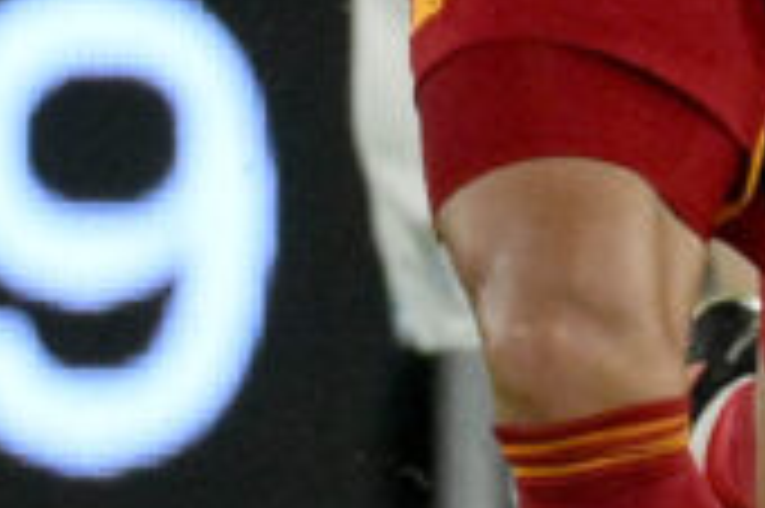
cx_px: 1935
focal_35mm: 3619
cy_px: -144
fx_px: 76828
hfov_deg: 0.6
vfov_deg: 0.4
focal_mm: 400
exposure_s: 1/1250
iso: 3200
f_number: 4
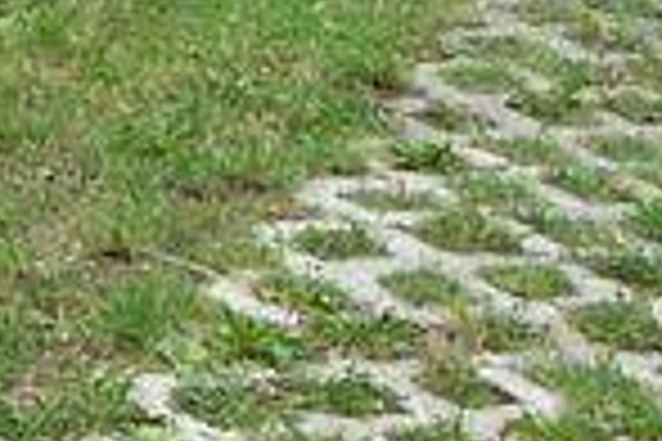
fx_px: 4284
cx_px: -964
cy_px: -238
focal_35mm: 233
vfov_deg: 5.8
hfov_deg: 8.1
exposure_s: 1/350
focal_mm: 8
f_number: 4.8
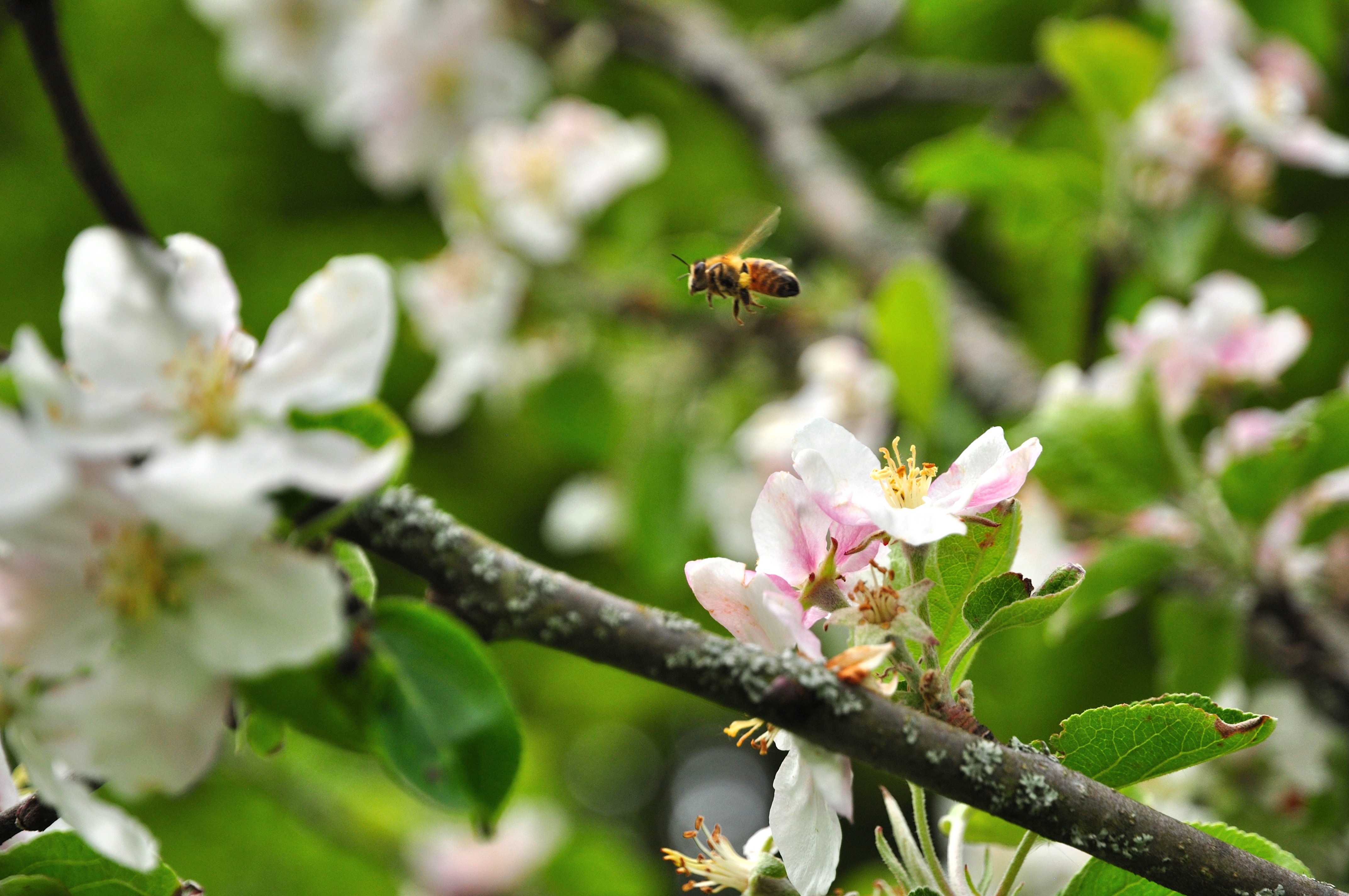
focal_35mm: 128
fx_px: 4772
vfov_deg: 10.7
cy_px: 448
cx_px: 674
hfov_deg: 16.1
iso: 320
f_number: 5.6
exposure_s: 1/640
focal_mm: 85
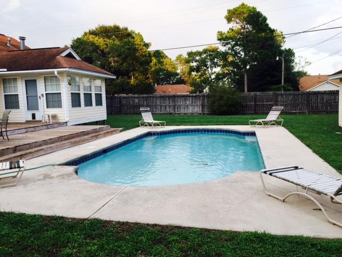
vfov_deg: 48.2
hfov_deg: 61.7
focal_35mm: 29
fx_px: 287
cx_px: 171
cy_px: 128
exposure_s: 1/169
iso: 32
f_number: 2.2
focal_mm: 4.15
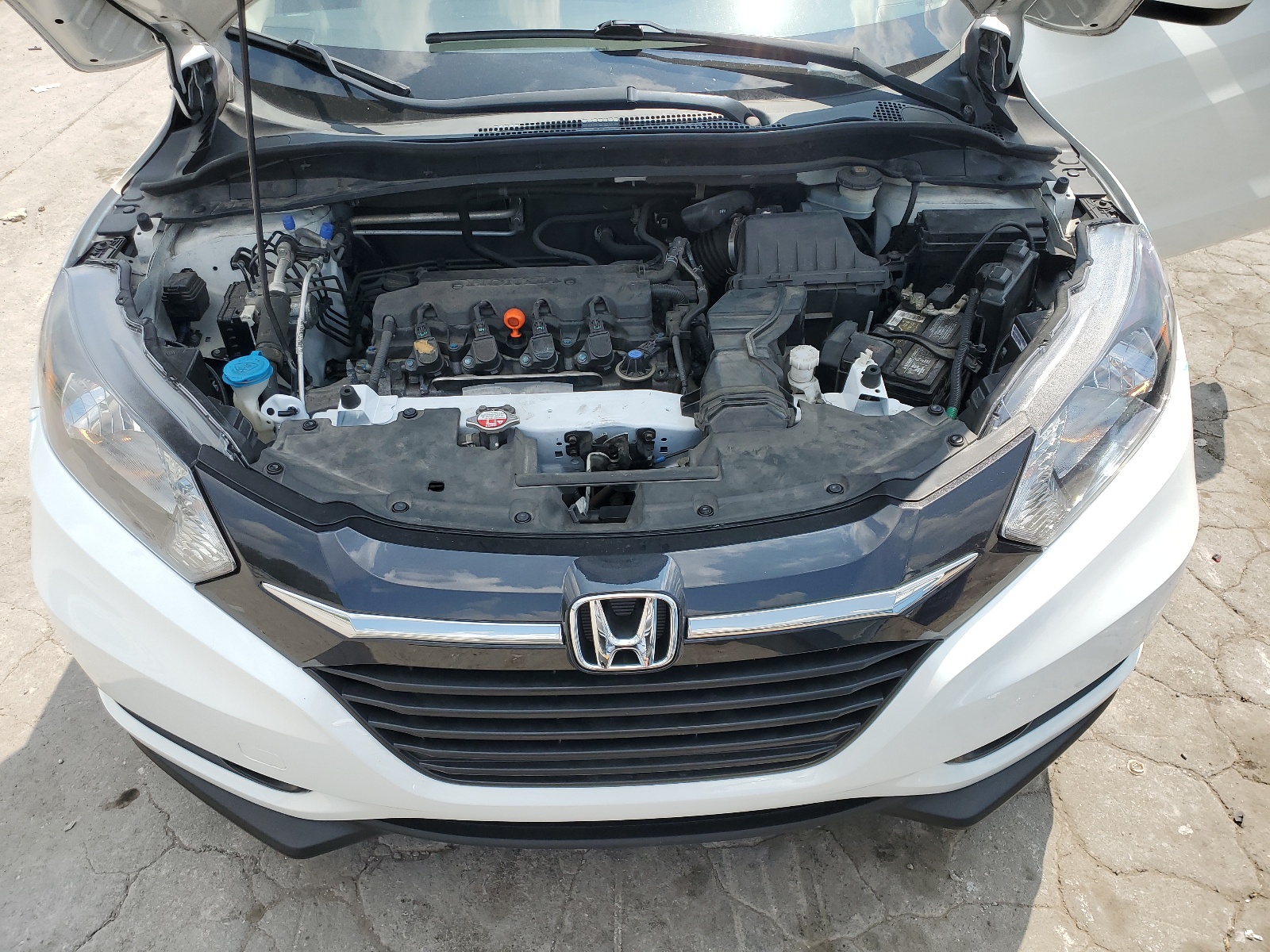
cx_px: 635
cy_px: 476
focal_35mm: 26
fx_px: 954
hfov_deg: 67.3
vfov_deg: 53.1
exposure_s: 1/1667
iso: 50
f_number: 1.5
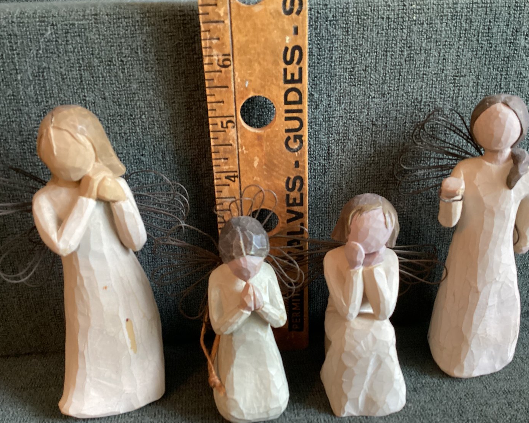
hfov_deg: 54.2
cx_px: 267
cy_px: 209
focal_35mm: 33
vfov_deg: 44.6
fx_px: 517
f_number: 2.4
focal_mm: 3.3
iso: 320
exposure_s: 1/50
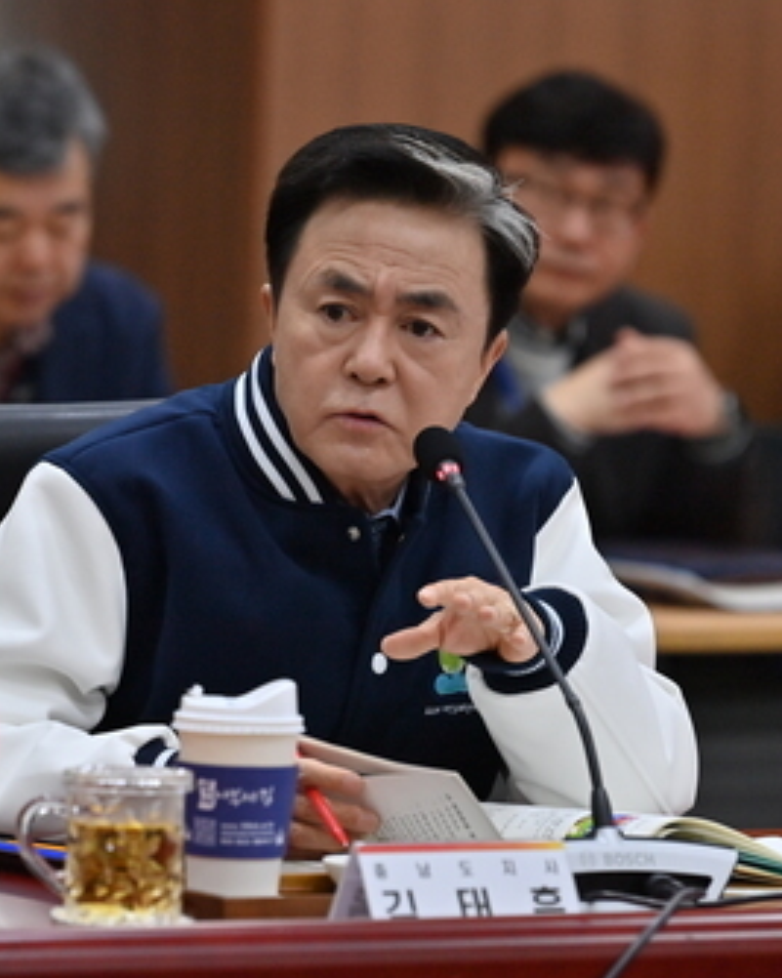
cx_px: 132
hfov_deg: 4.4
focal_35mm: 353
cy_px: 479
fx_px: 10217
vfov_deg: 5.5
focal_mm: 200
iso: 1000
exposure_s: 1/250
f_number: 4
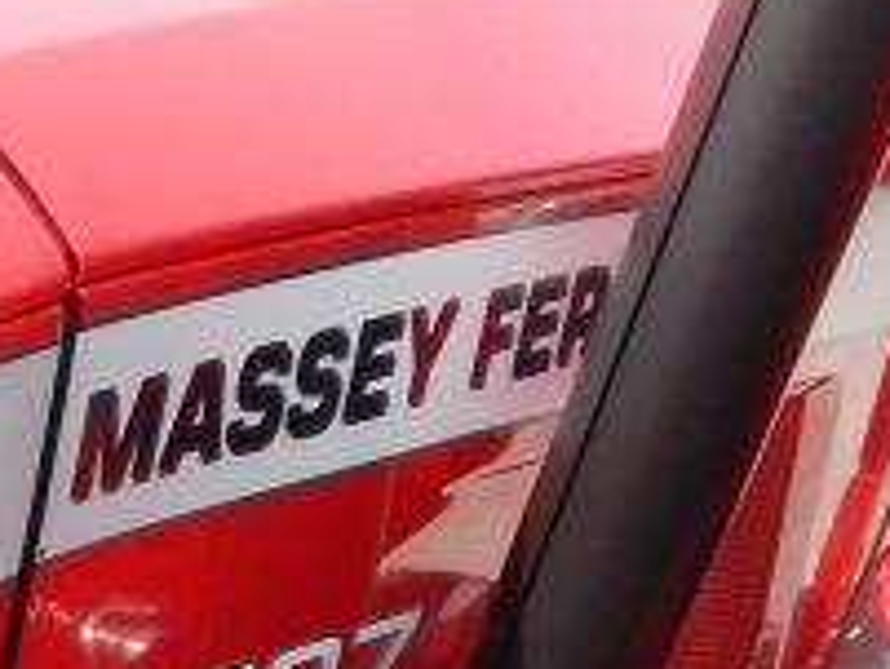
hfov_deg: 14.2
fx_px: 2881
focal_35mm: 112
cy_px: 1143
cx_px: -970
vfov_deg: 12.3
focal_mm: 4
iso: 125
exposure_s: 1/640
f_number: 3
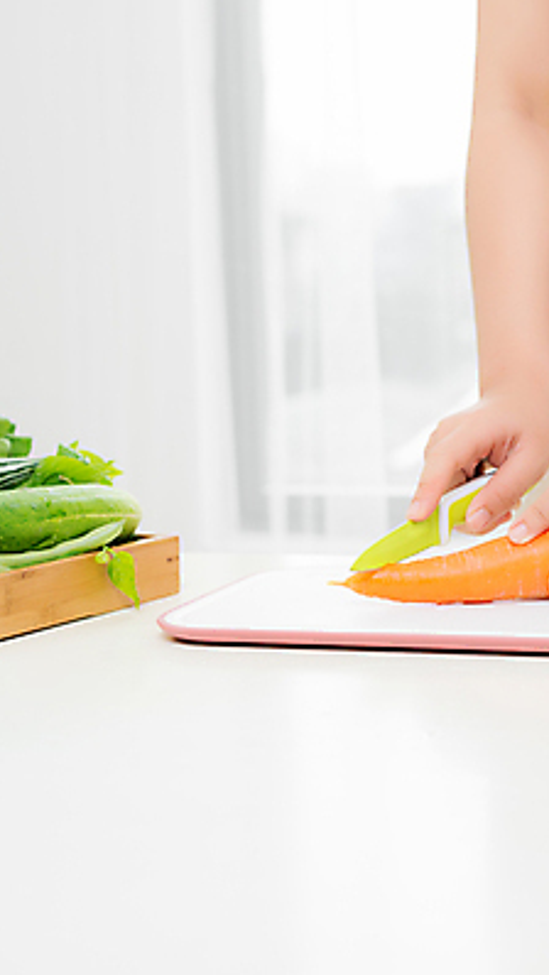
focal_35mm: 79
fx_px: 2044
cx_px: 466
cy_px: 488
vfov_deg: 26.8
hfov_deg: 15.2
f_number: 4.5
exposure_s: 1/160
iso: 100
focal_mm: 50
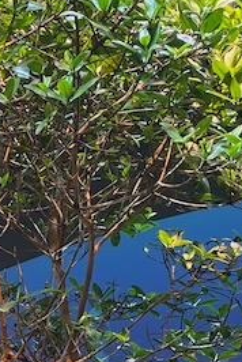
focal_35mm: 130
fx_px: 1307
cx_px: -107
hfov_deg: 10.3
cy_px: 399
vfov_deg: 15.3
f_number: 1.6
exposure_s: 1/109
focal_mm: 4.2
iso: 50
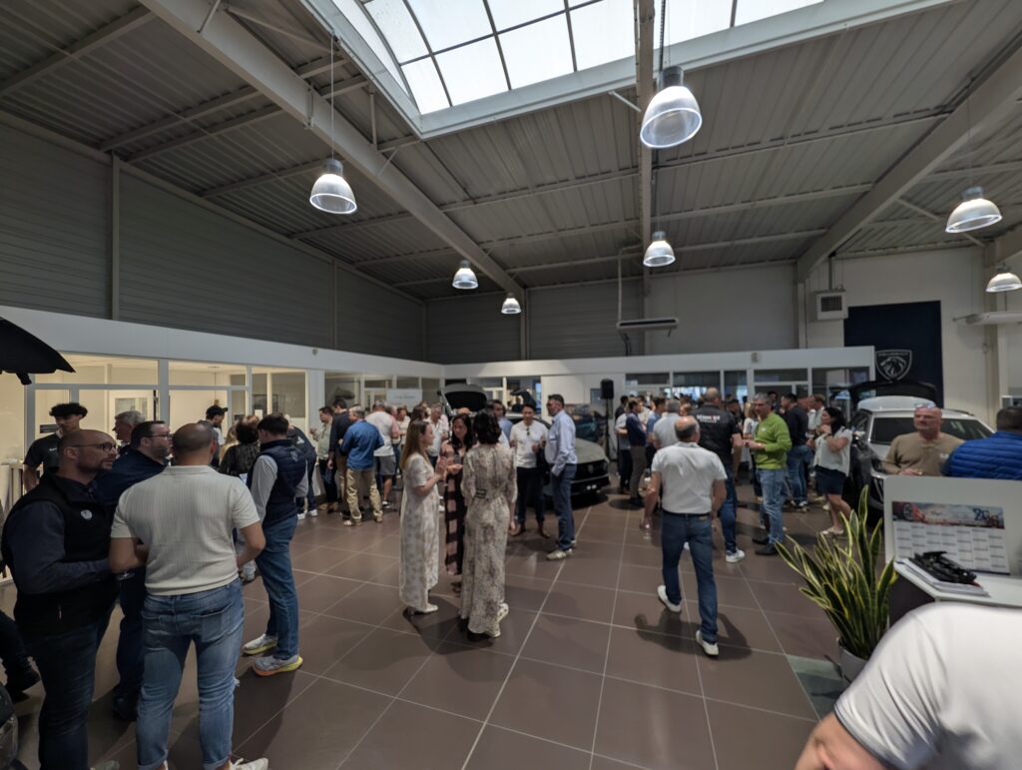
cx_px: 511
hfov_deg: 110.5
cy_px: 385
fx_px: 355
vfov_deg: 94.6
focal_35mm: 12
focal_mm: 2.02
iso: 46
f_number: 1.7
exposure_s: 1/55.9
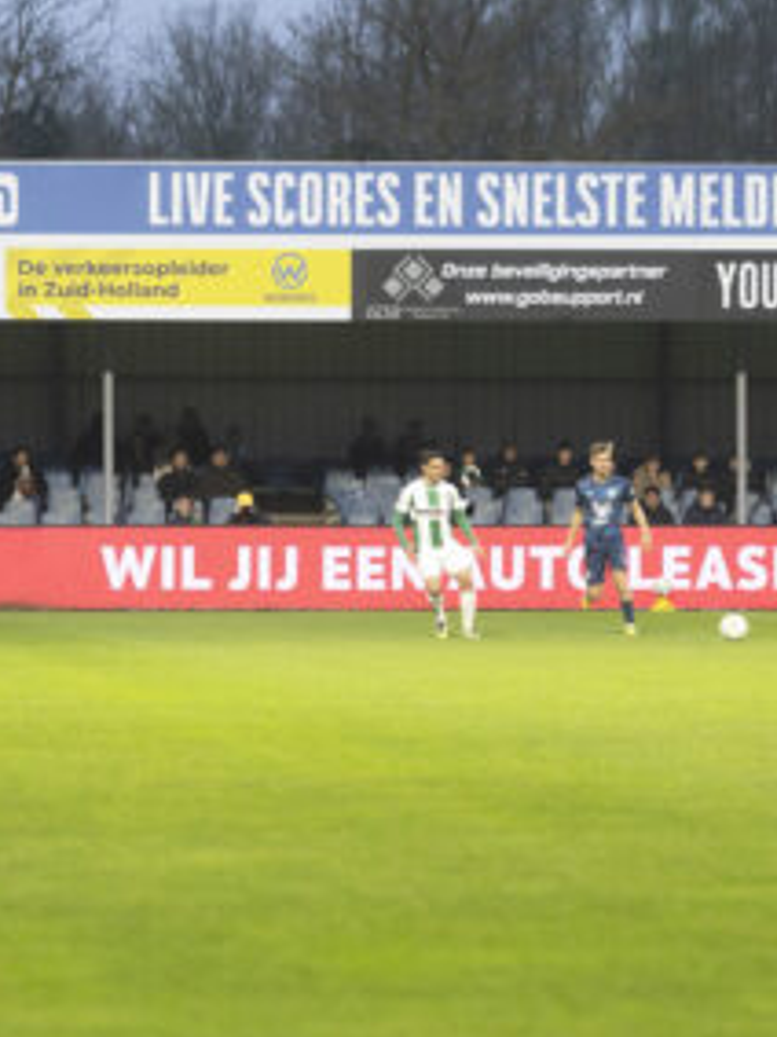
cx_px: -77
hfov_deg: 4.6
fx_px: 9674
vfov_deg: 6.1
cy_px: 685
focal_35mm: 323
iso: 1250
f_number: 2.8
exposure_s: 1/200
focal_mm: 122
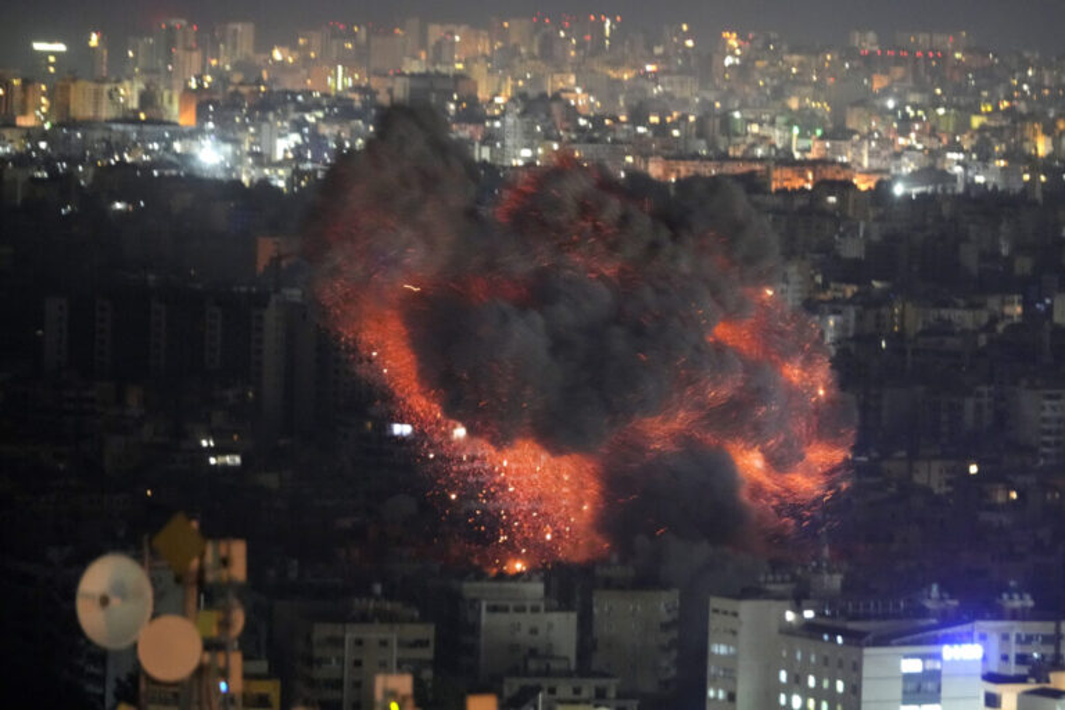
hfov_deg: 11.5
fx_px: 5265
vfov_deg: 7.7
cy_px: 355
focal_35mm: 178
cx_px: 532
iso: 8000
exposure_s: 1/3
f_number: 2.8
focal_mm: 178
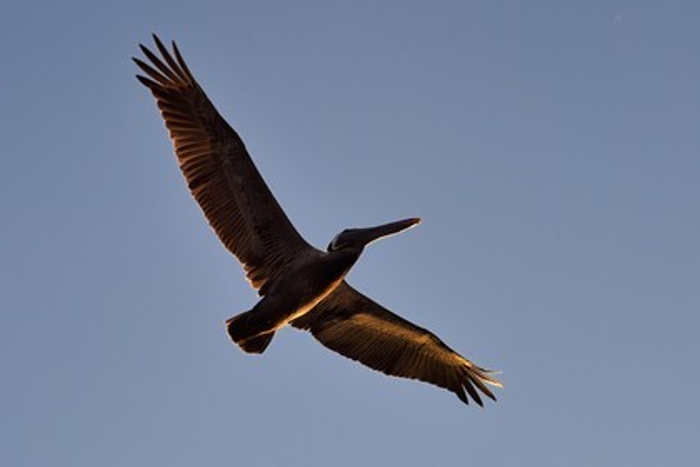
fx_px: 3889
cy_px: 234
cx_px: 350
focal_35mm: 200
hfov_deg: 10.3
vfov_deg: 6.9
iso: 400
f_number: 10
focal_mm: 200
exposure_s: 1/640
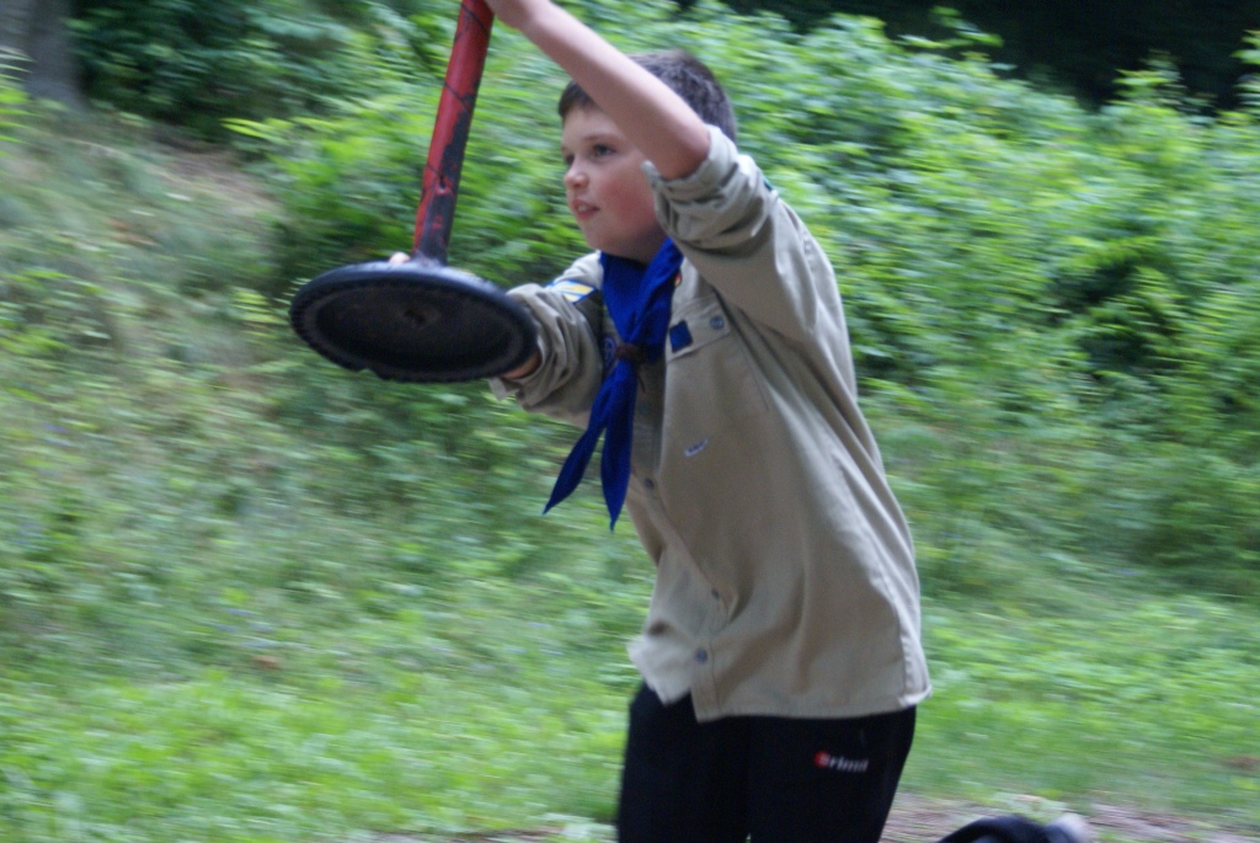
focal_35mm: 82
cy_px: 422
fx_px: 2890
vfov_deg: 16.6
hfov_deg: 24.6
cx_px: 630
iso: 800
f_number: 5.6
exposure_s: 1/100
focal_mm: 55
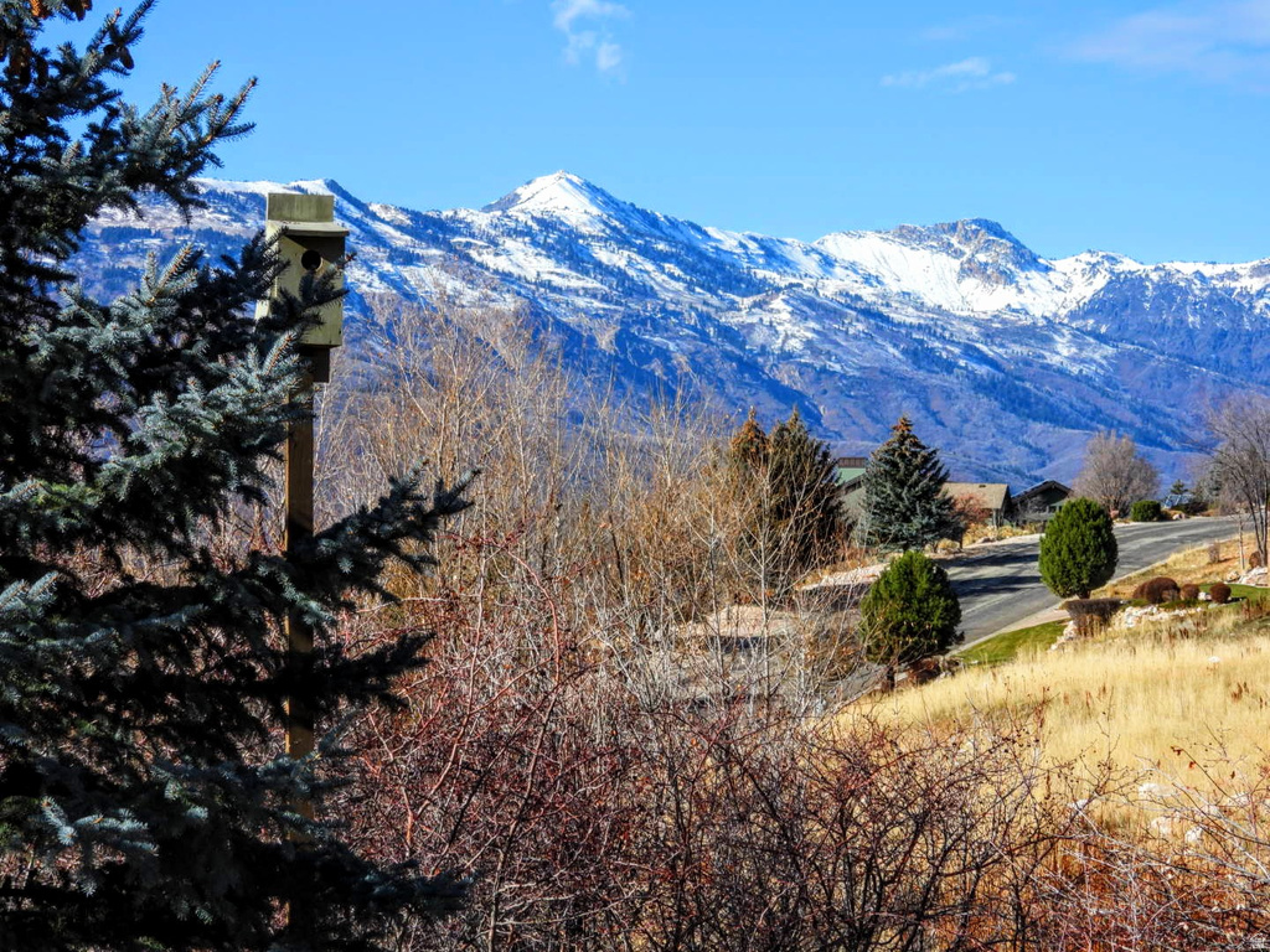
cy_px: 476
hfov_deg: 20.7
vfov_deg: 15.6
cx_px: 635
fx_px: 3485
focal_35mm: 95
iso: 100
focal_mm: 17
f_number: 4
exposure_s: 1/1000
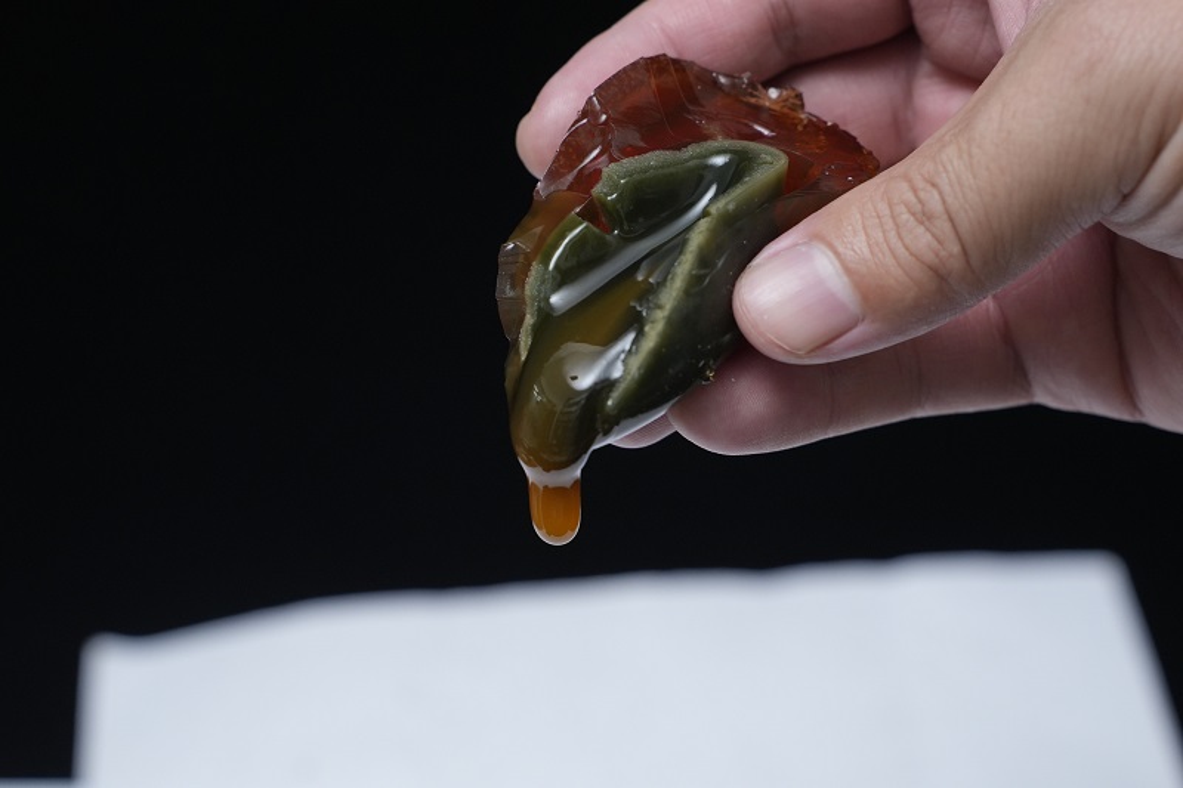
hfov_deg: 18.3
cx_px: 592
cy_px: 394
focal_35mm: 112
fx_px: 3679
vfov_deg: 12.2
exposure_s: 1/125
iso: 1000
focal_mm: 75
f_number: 5
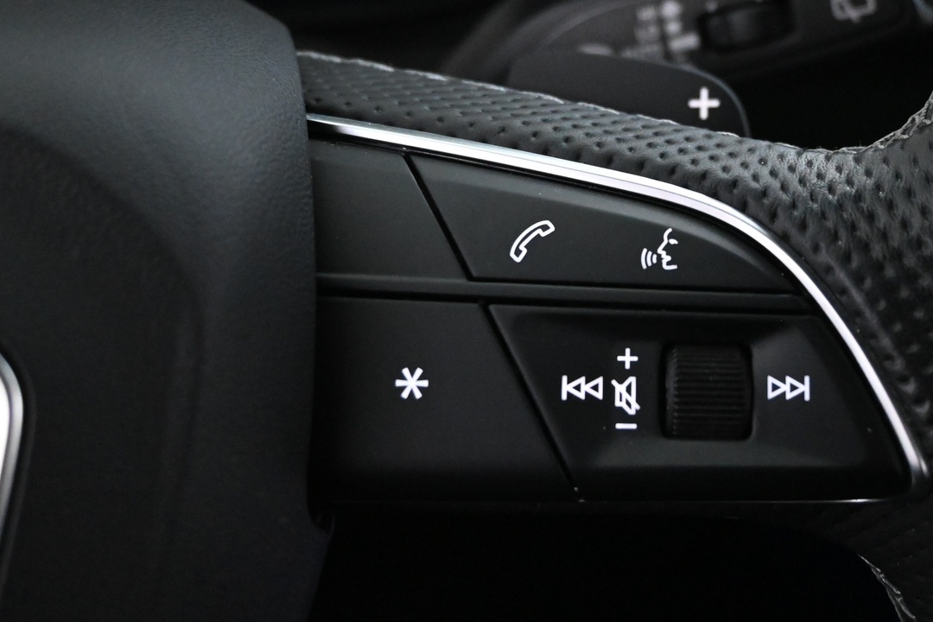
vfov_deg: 24.5
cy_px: 244
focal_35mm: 55
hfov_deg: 36.1
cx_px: 531
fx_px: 1429
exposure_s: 1/40
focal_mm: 24.5
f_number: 4.2
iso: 5600
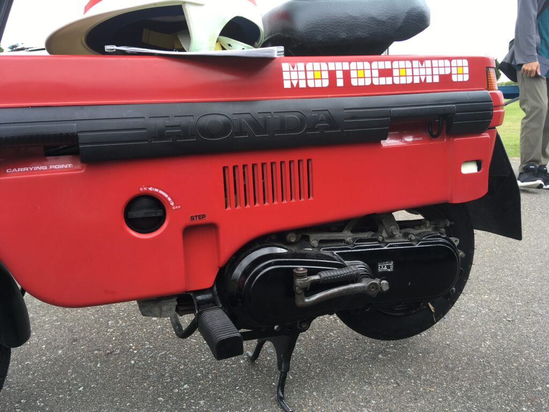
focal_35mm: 29
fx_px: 460
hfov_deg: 61.7
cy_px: 206
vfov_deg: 48.2
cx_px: 274
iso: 25
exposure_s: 1/137
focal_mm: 4.15
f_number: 2.2
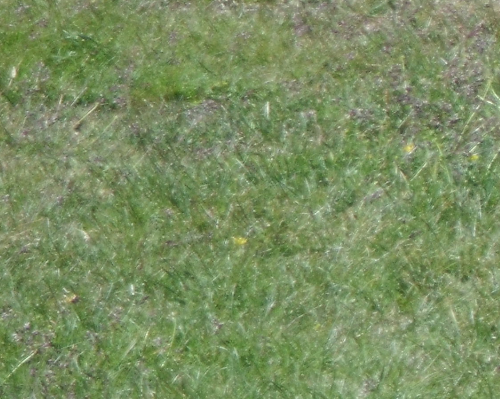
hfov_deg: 4.0
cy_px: -54
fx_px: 7204
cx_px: 718
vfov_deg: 3.2
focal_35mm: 487
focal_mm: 23
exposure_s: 1/200
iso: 100
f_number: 6.5
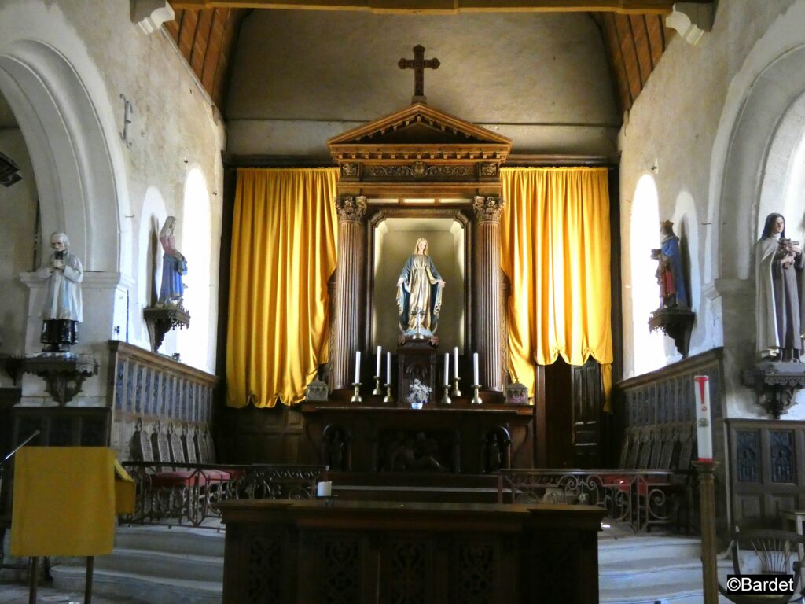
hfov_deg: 51.4
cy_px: 302
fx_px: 837
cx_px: 402
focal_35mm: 36
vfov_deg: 39.7
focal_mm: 6.5
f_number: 3.5
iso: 1250
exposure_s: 1/80
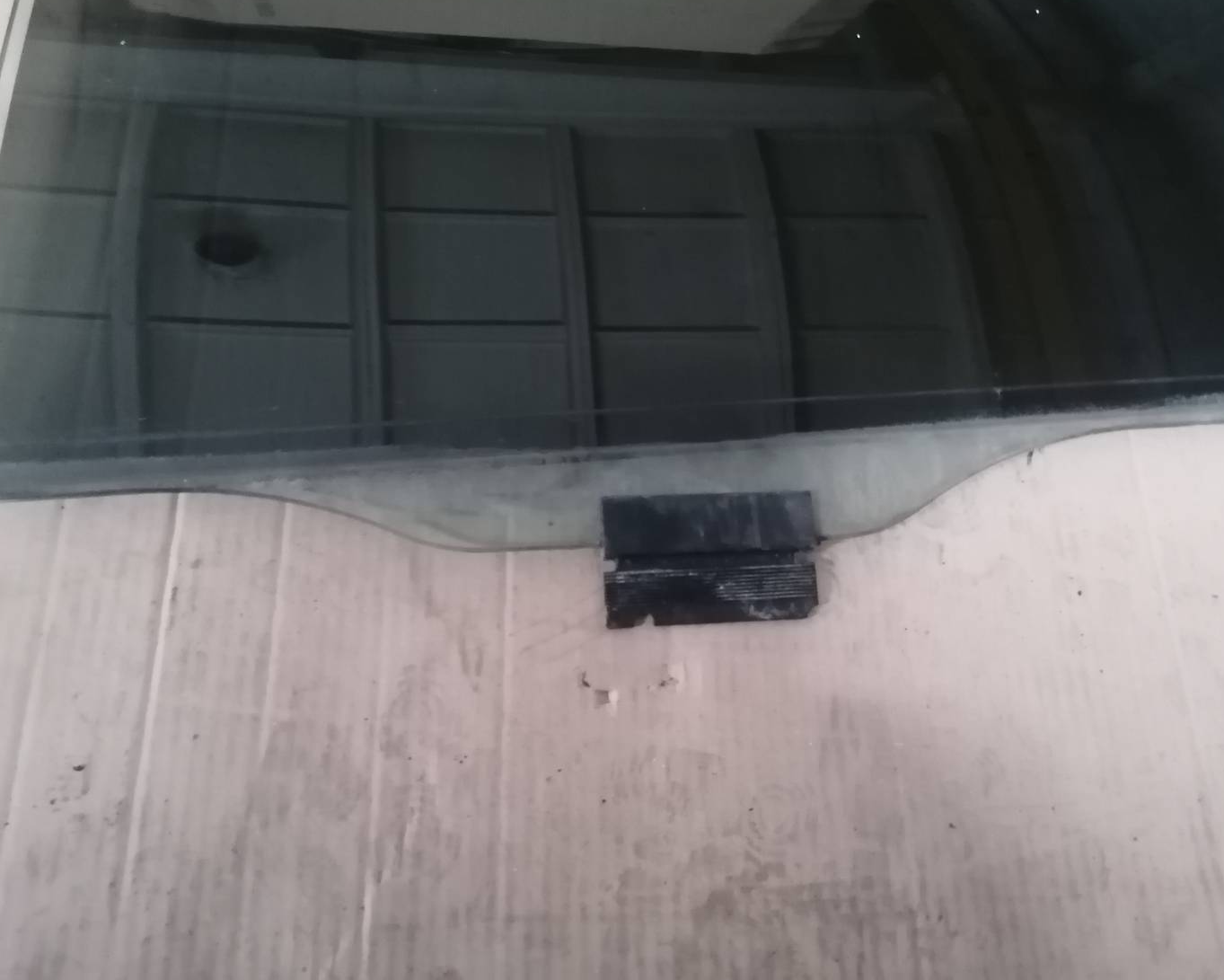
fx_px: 1051
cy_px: 479
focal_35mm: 29
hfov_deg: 60.4
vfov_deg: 50.0
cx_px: 630
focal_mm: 4.75
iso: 2500
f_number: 1.8
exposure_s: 1/14.3
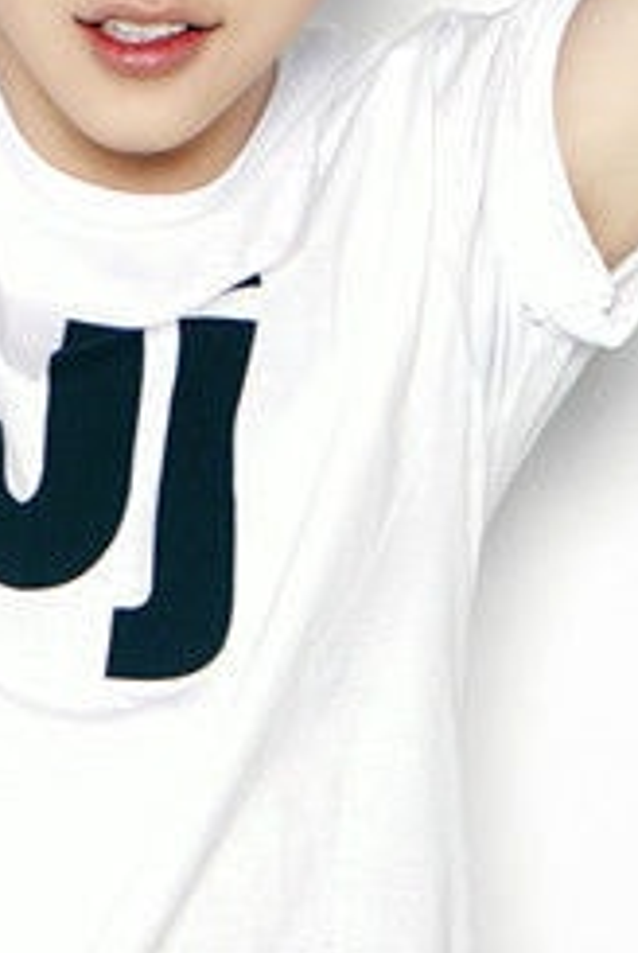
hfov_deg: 6.2
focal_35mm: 221
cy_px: 832
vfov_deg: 9.3
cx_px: 33
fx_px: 5848
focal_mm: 45
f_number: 9
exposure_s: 1/100
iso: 100
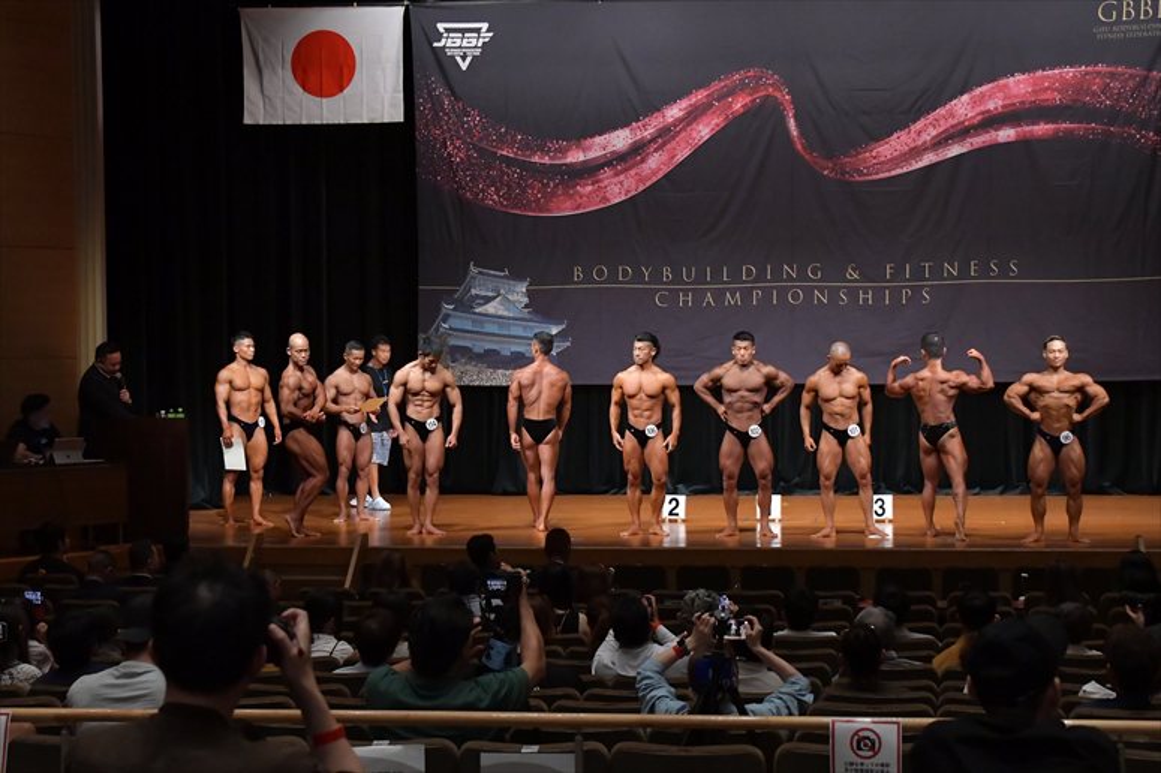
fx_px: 2514
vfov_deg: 17.5
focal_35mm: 78
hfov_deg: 26.0
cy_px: 386
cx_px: 580
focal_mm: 52
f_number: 5.6
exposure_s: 1/400
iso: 6400
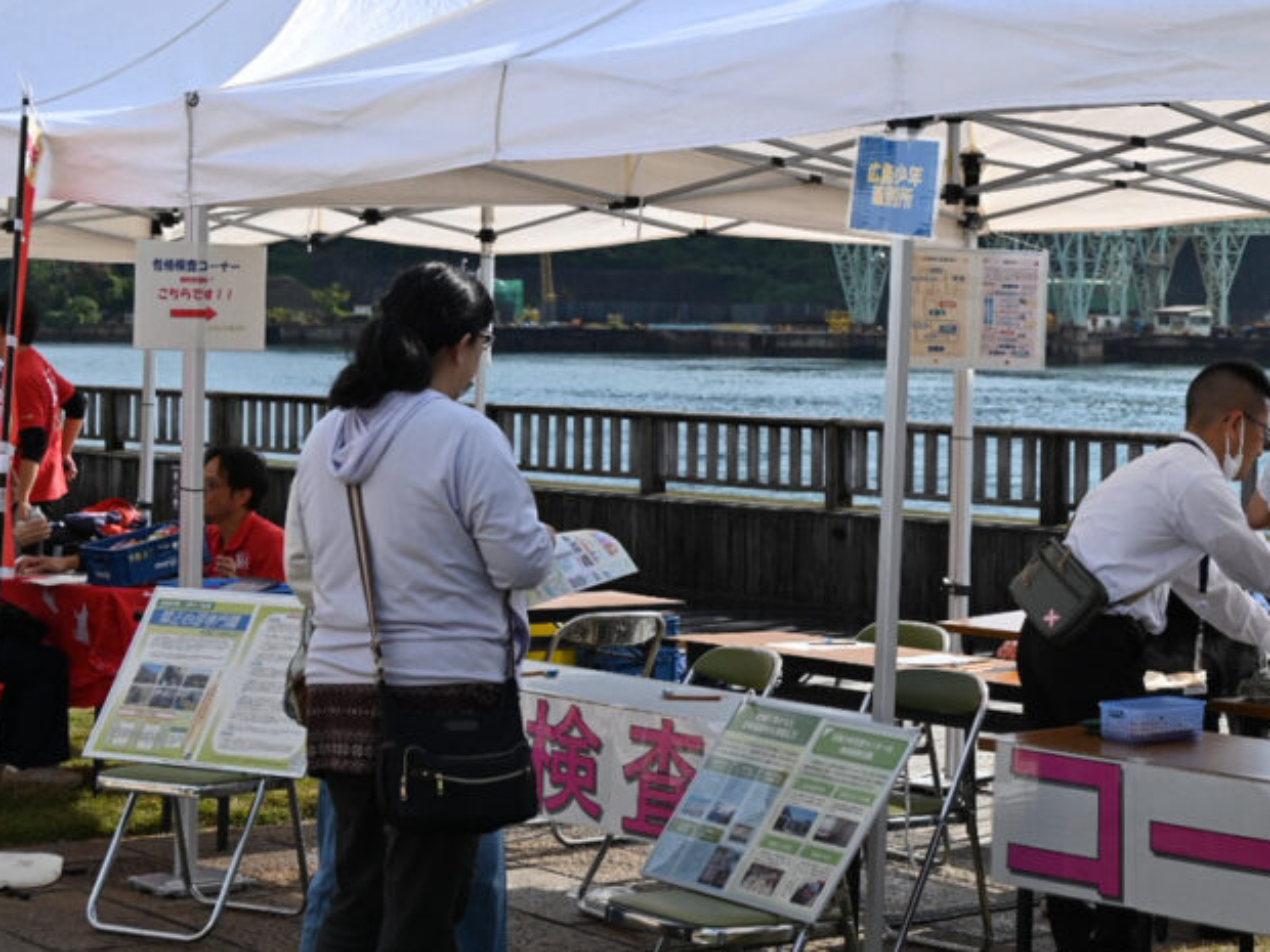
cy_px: 400
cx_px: 1039
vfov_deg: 20.2
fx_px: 2678
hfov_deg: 26.1
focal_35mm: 73
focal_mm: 46
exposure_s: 1/400
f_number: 7.1
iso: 100
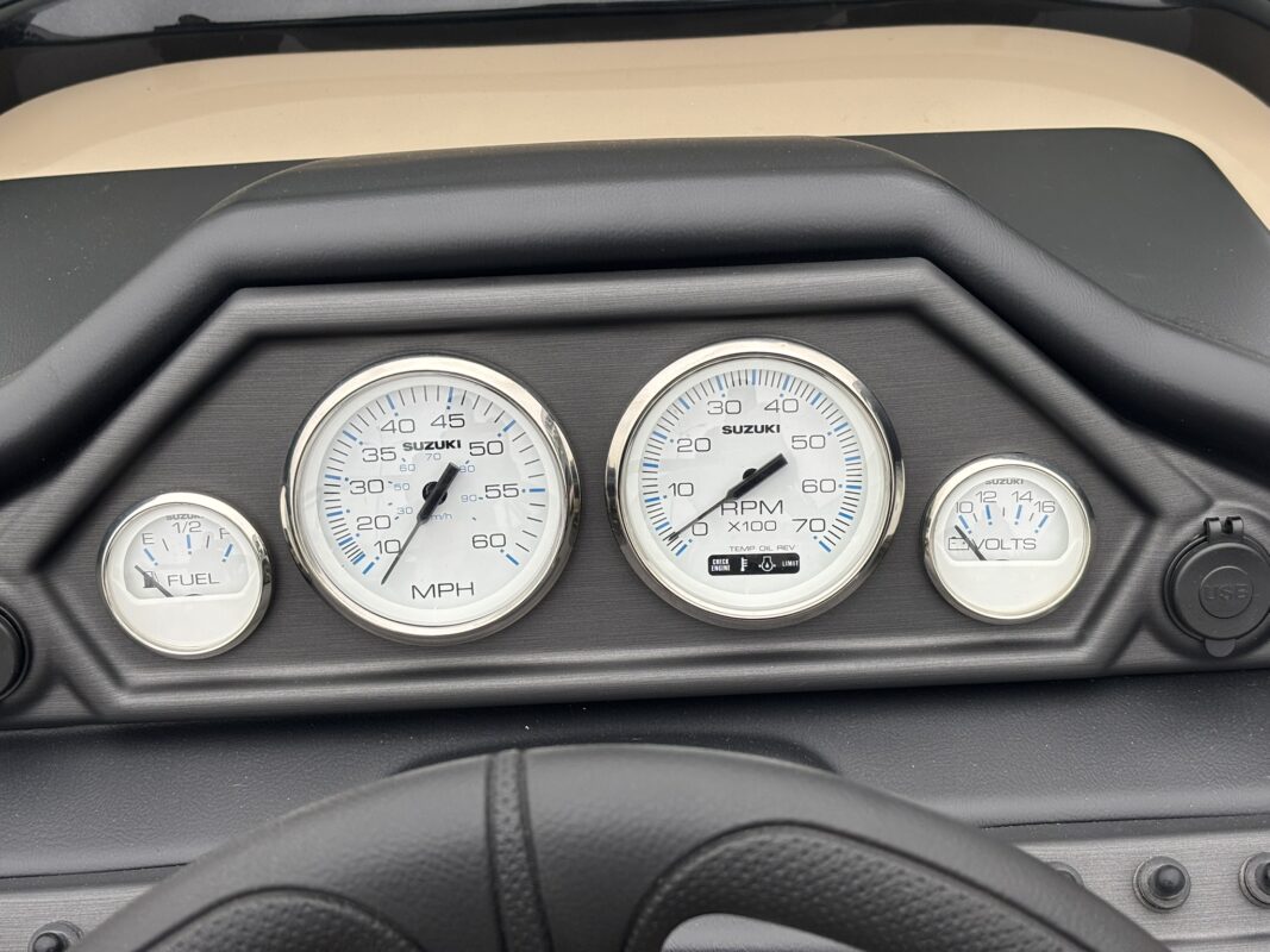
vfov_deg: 28.0
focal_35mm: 52
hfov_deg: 36.8
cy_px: 476
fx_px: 1908
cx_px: 635
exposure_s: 1/301
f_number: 1.6
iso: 32
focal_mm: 5.96
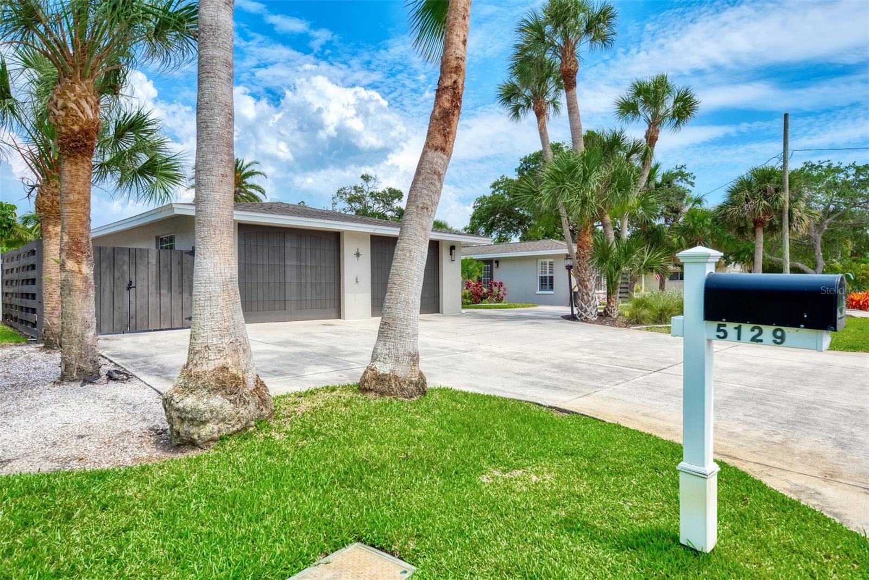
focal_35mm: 21
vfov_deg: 59.5
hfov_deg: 81.2
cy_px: 290
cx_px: 434
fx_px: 507
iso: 200
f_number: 7.1
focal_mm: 21
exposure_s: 1/800
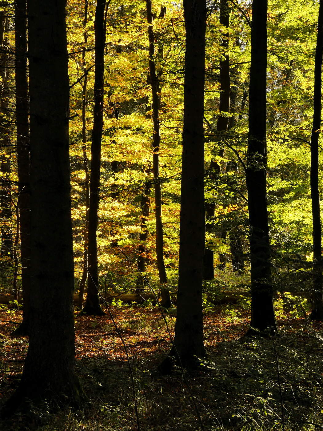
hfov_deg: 14.1
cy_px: 216
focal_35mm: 105
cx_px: 162
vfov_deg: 18.7
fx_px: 1306
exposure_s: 1/160
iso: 80
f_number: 4.9
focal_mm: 18.8
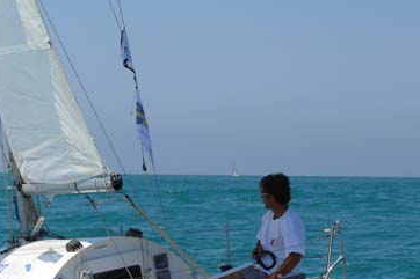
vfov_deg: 8.5
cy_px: 258
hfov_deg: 12.8
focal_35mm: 160
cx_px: 161
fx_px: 1866
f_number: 8
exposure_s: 1/500
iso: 100
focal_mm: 18.4
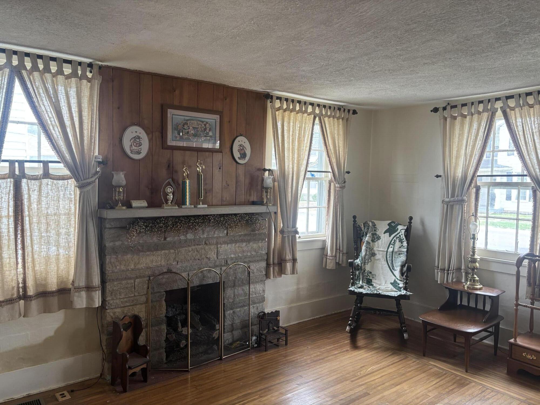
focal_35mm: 26
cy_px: 202
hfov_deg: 67.3
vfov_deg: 53.1
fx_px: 406
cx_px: 270
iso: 125
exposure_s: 1/121
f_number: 1.6
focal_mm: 5.96
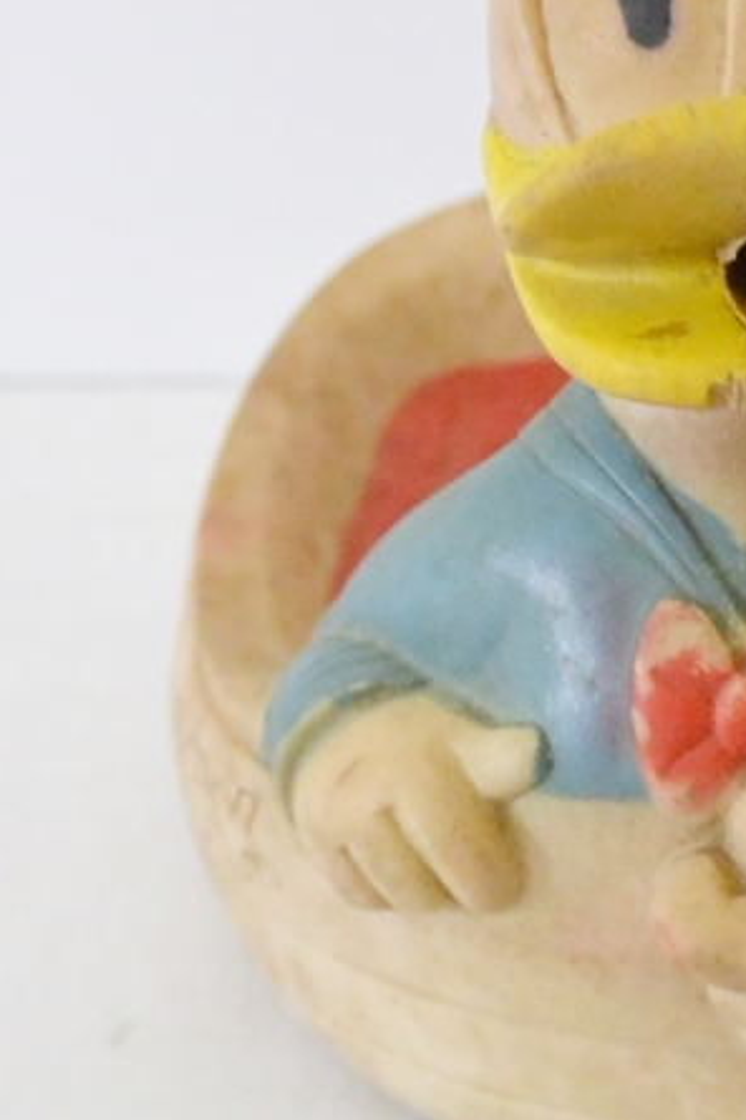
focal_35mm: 90
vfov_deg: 22.5
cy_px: 308
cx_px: 830
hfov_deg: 14.8
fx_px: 2797
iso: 2000
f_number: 4.2
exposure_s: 1/30
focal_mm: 15.1
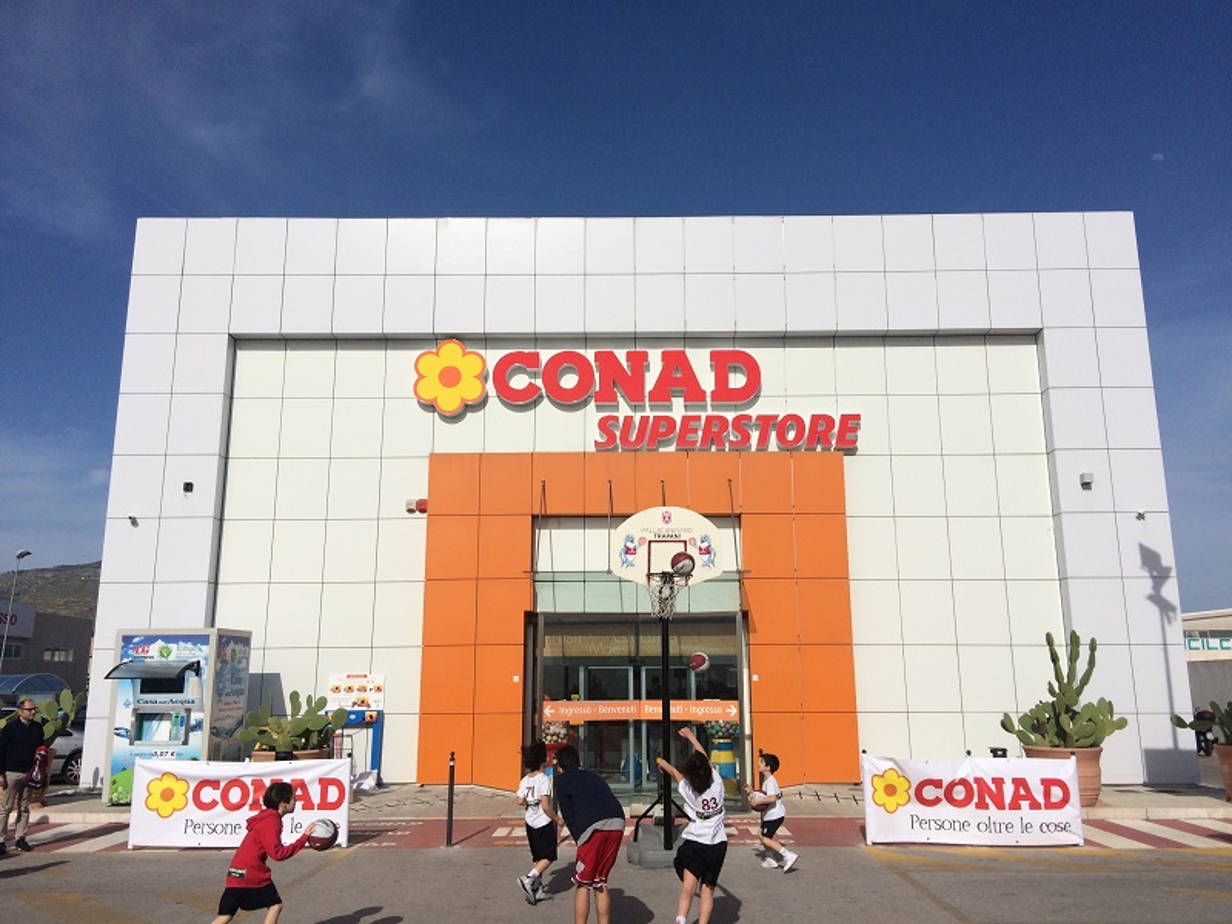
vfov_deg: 48.2
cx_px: 616
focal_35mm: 29
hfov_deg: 61.7
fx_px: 1032
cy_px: 462
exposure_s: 1/6849
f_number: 2.2
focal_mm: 4.15
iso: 40
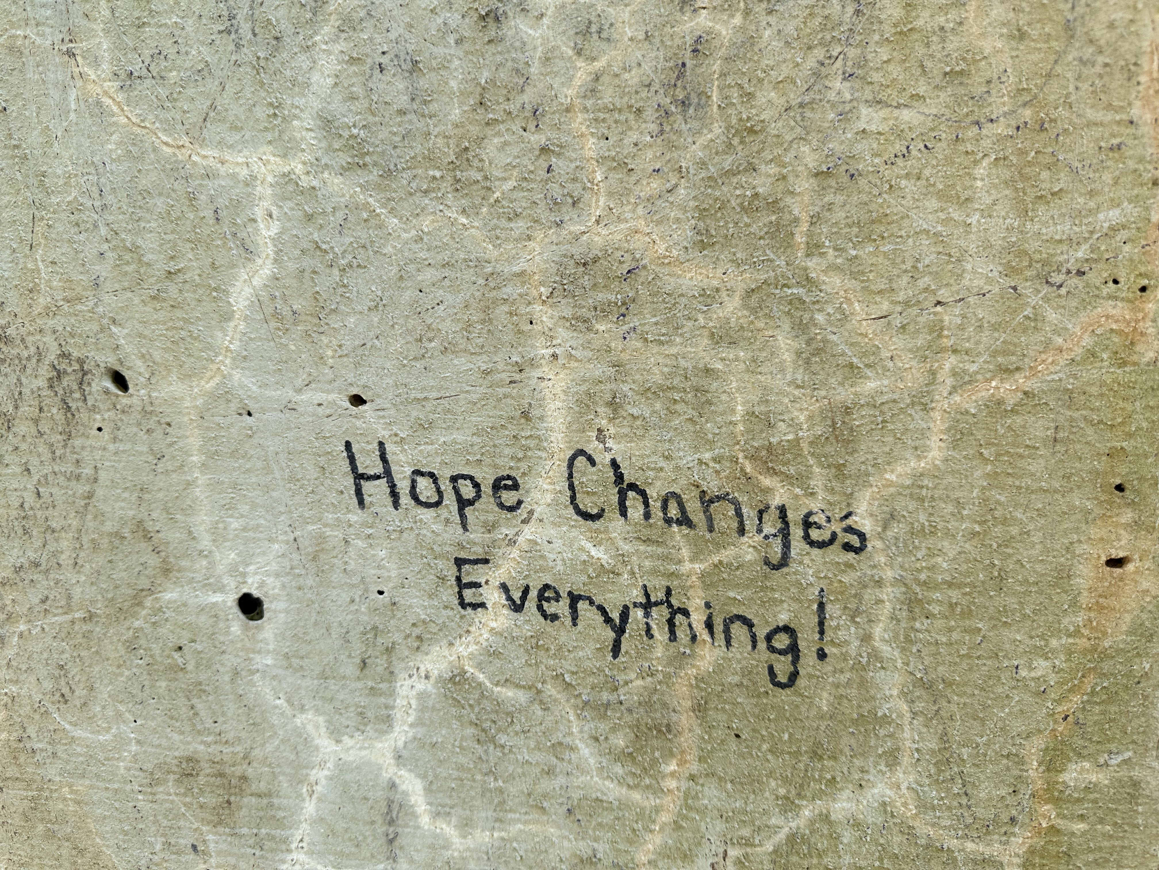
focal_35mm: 24
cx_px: 580
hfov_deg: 71.6
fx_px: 804
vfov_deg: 56.8
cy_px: 435
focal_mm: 6.86
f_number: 1.78
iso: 80
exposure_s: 1/448
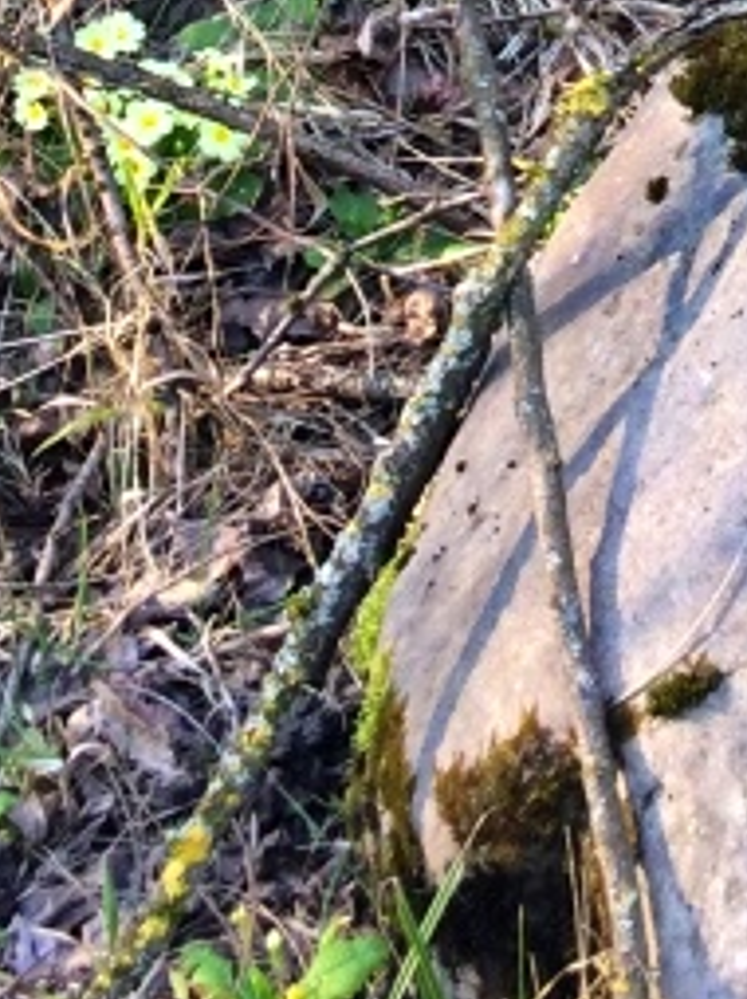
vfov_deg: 14.6
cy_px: -857
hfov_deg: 12.3
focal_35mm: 117
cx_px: 967
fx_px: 3372
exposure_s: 1/100
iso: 50
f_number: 2.2
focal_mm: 4.15
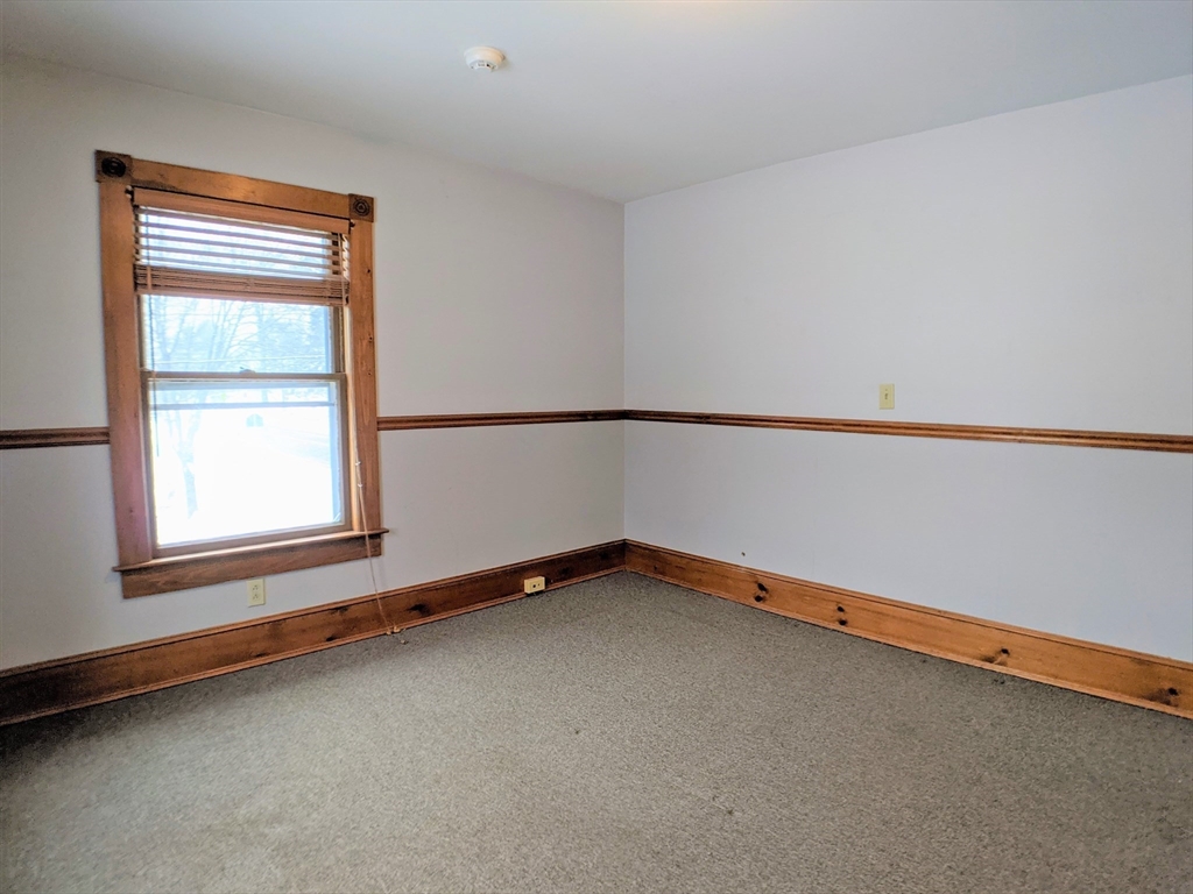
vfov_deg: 51.4
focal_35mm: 27
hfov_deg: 65.3
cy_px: 447
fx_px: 931
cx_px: 596
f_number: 1.8
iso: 121
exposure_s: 1/120
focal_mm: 4.44
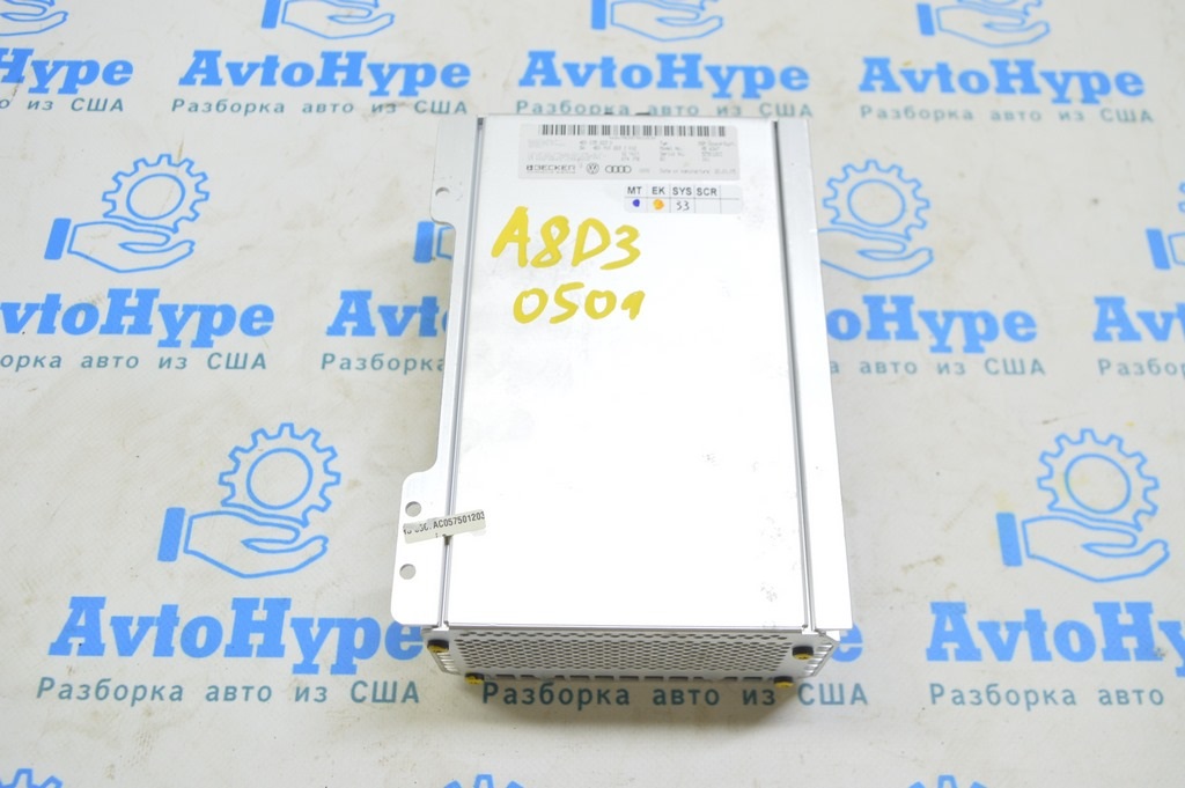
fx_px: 1135
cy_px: 394
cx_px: 592
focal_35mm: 34
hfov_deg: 55.1
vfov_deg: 38.3
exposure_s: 1/20
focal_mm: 23
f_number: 5.6
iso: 400
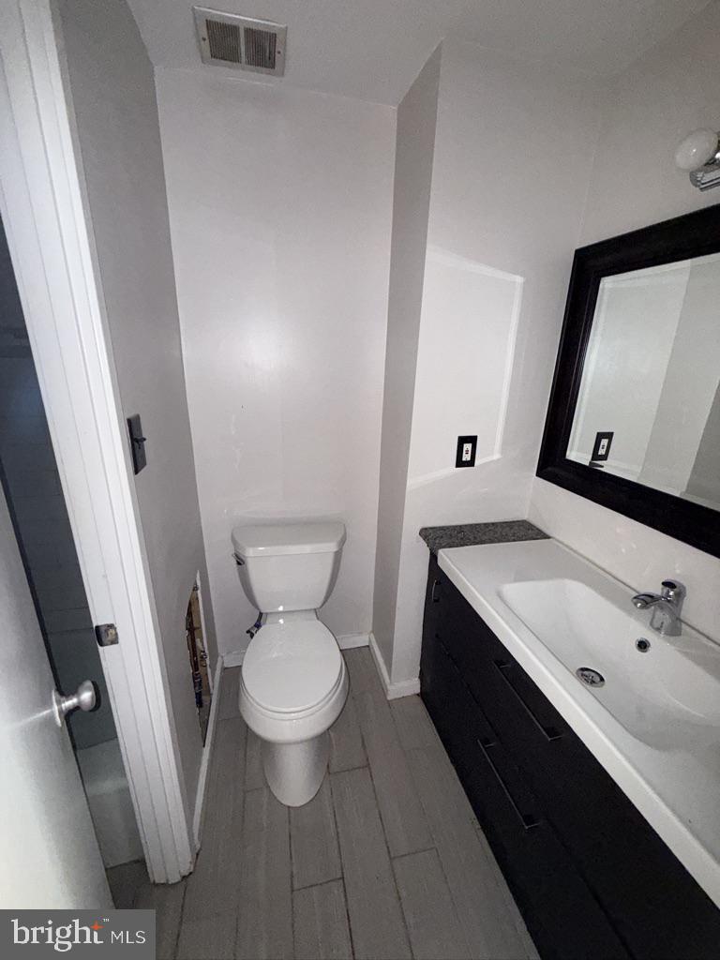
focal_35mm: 14
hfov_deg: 85.7
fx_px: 388
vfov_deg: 102.1
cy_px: 480
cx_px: 360
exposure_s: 1/49
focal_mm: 2.22
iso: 250
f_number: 2.2
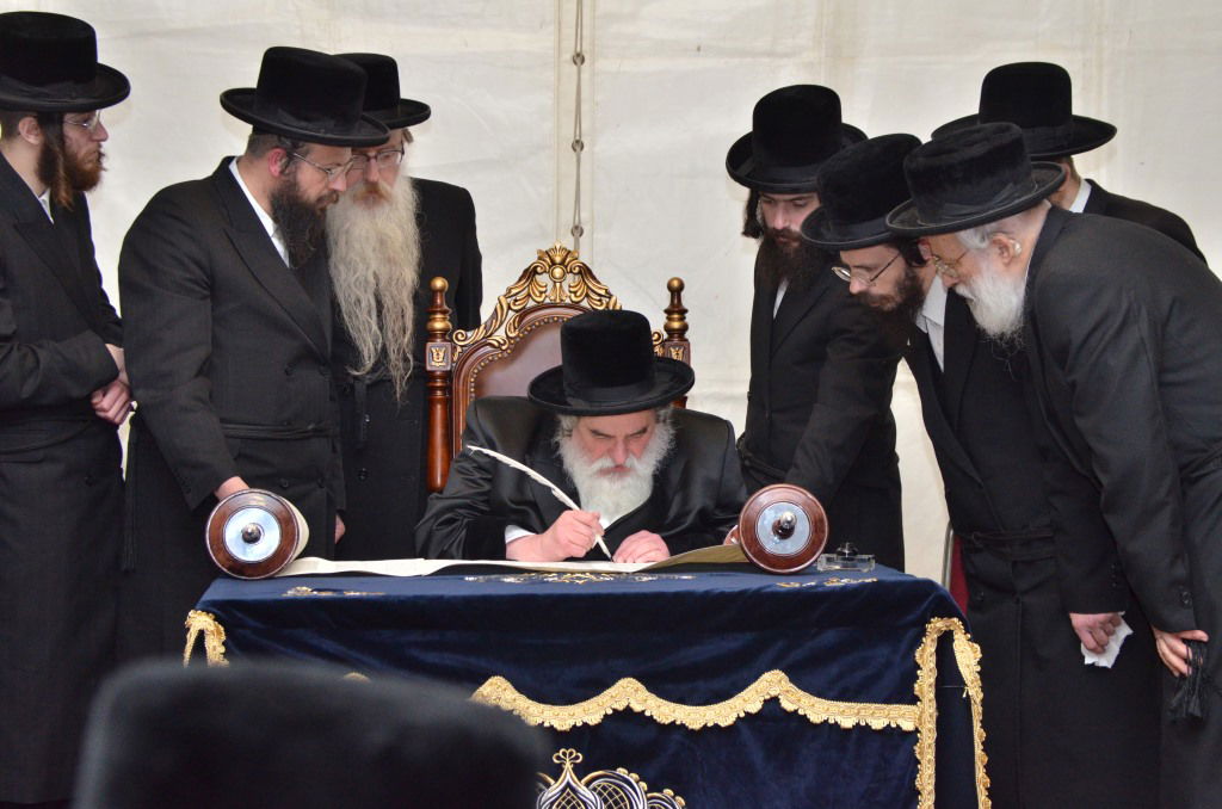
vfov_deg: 15.1
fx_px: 3048
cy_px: 404
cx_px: 611
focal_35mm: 90
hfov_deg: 22.7
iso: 1600
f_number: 5.3
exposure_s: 1/100
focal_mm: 60
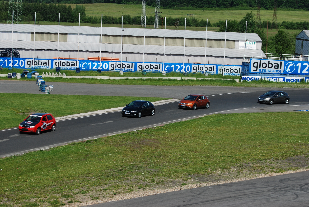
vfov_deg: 13.1
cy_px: 104
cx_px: 154
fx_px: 902
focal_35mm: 105
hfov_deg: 19.4
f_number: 5.6
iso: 100
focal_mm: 70
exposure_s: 1/800
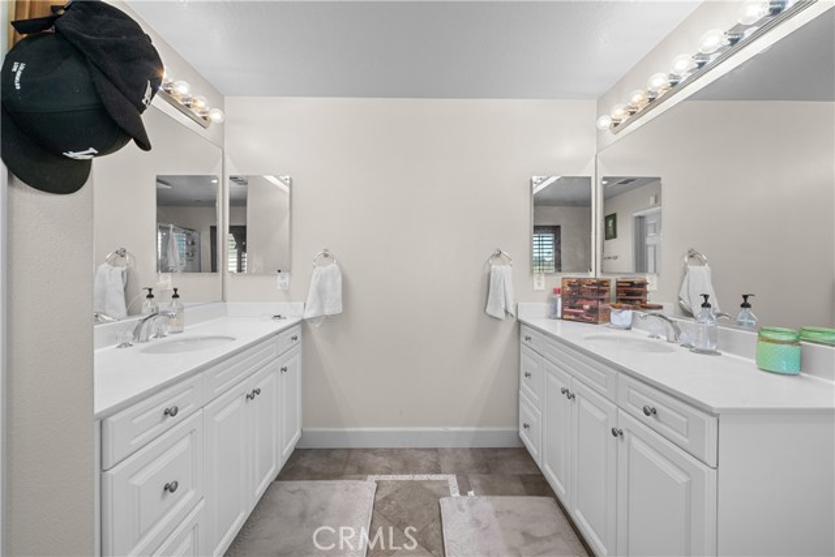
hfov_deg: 104.2
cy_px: 278
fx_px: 325
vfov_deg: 81.2
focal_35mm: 14
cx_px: 418
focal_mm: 14
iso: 200
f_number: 9
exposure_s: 1/5
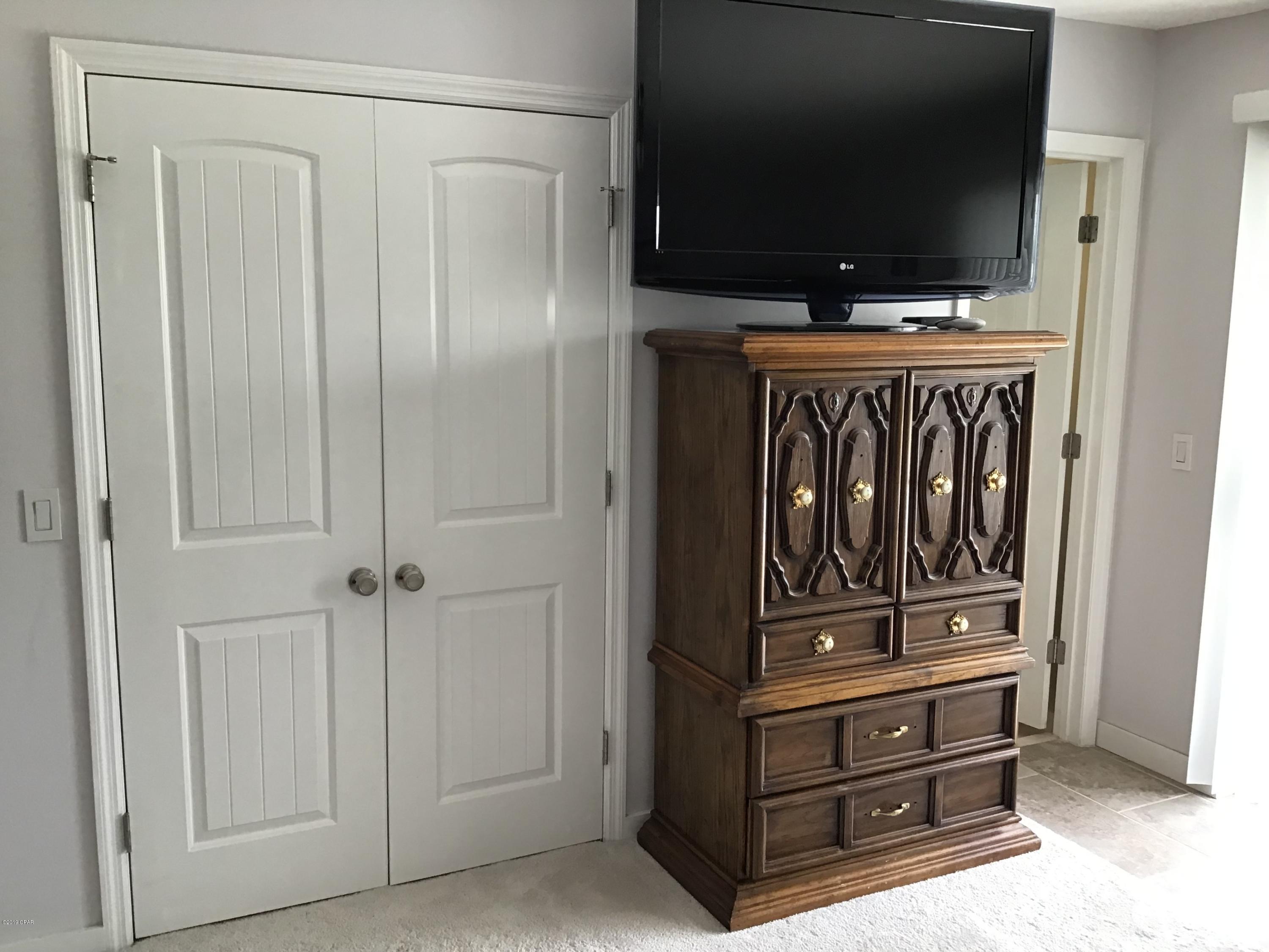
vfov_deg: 45.4
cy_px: 476
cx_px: 634
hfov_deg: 58.4
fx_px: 1136
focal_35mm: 31
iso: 64
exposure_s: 1/30
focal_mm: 3.3
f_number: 2.4
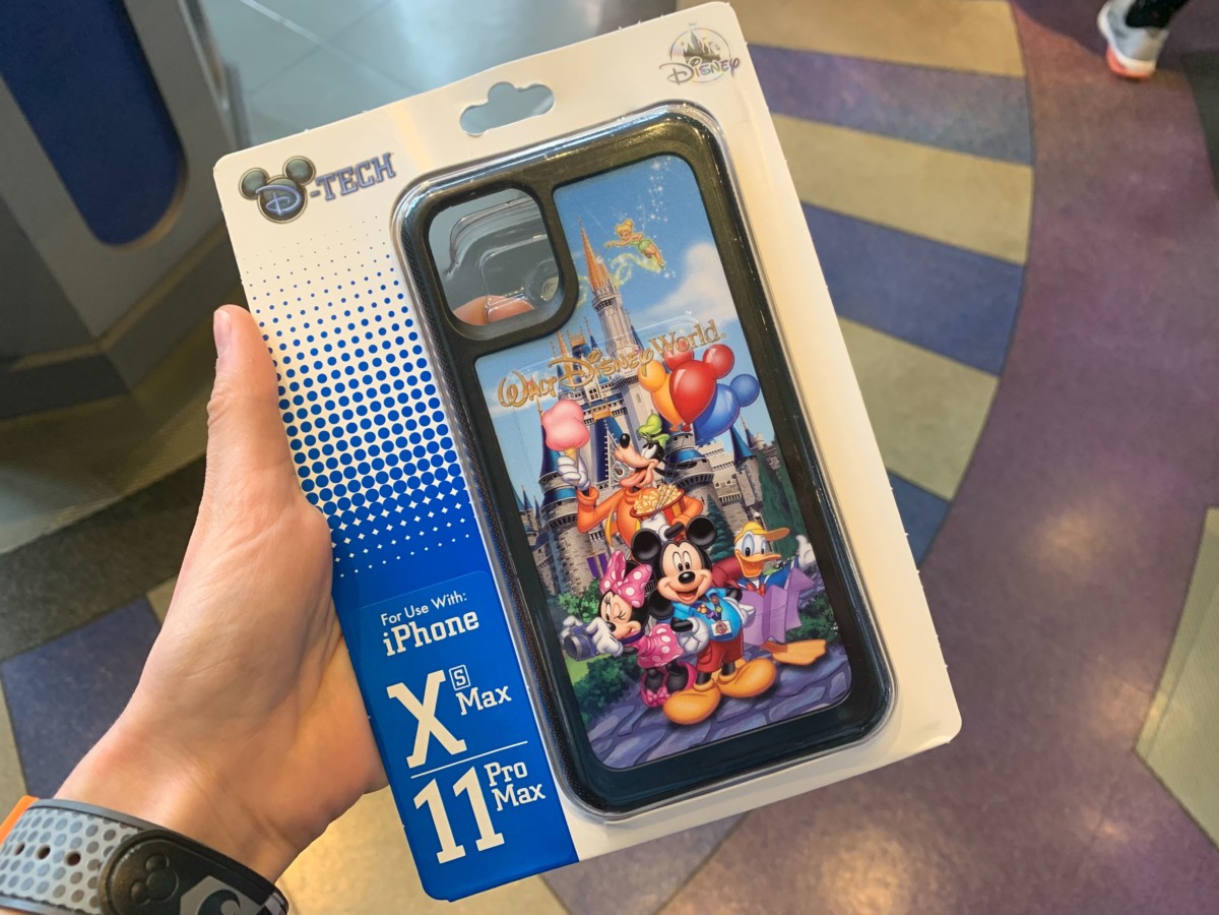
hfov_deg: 67.3
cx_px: 610
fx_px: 916
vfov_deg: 53.1
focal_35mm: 26
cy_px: 458
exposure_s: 1/60
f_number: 1.8
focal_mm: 4.25
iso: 160
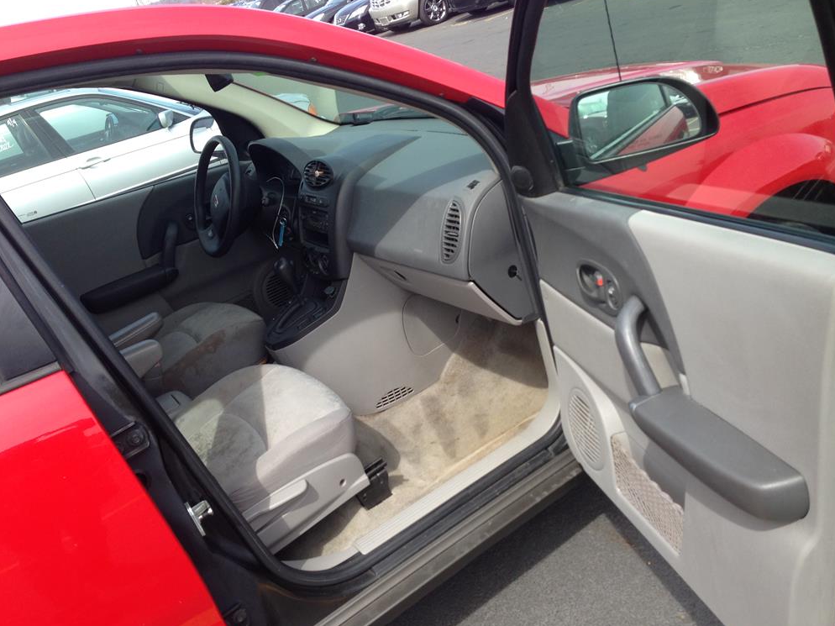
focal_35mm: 34
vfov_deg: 41.8
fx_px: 820
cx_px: 414
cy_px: 314
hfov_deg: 54.0
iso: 50
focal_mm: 4.13
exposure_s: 1/441
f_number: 2.4
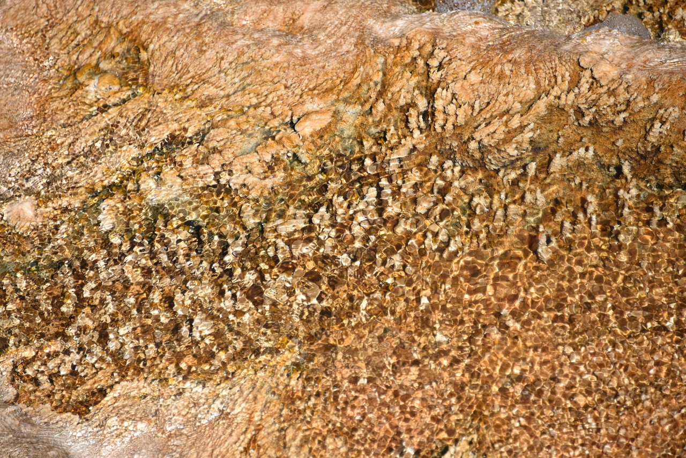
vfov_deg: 4.6
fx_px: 5718
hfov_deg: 6.9
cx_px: 343
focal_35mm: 300
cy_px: 229
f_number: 5.6
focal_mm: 300
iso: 180
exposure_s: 1/640
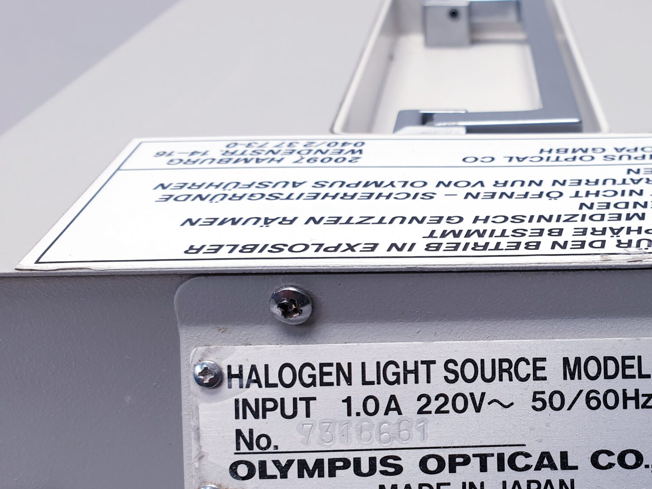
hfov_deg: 41.2
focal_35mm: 44
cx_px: 519
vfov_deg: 32.6
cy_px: 324
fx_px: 829
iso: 50
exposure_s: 1/50
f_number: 2.4
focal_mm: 4.3
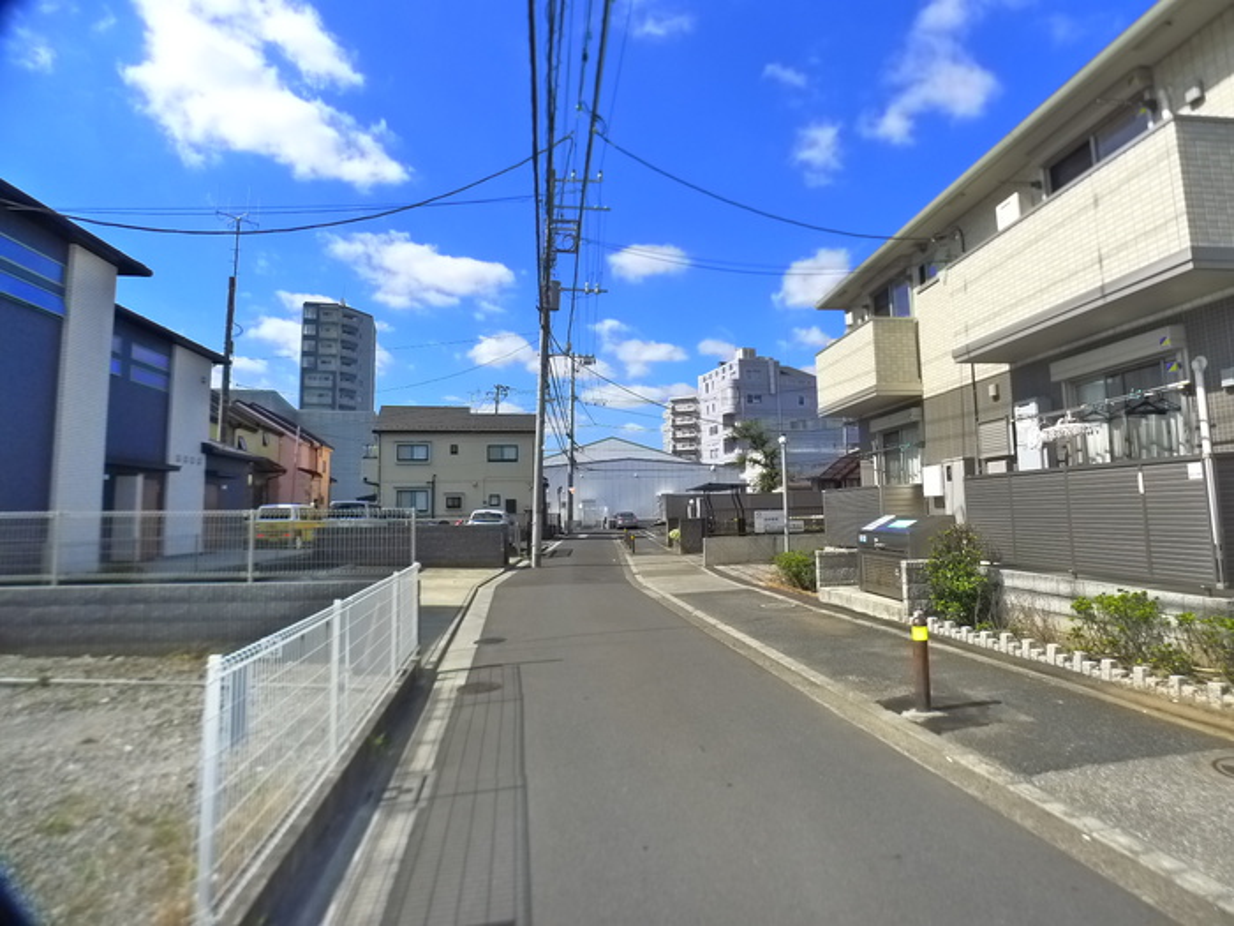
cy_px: 463
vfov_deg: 56.8
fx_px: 856
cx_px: 617
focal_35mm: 24
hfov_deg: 71.6
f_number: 4
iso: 400
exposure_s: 1/800
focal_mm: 5.1
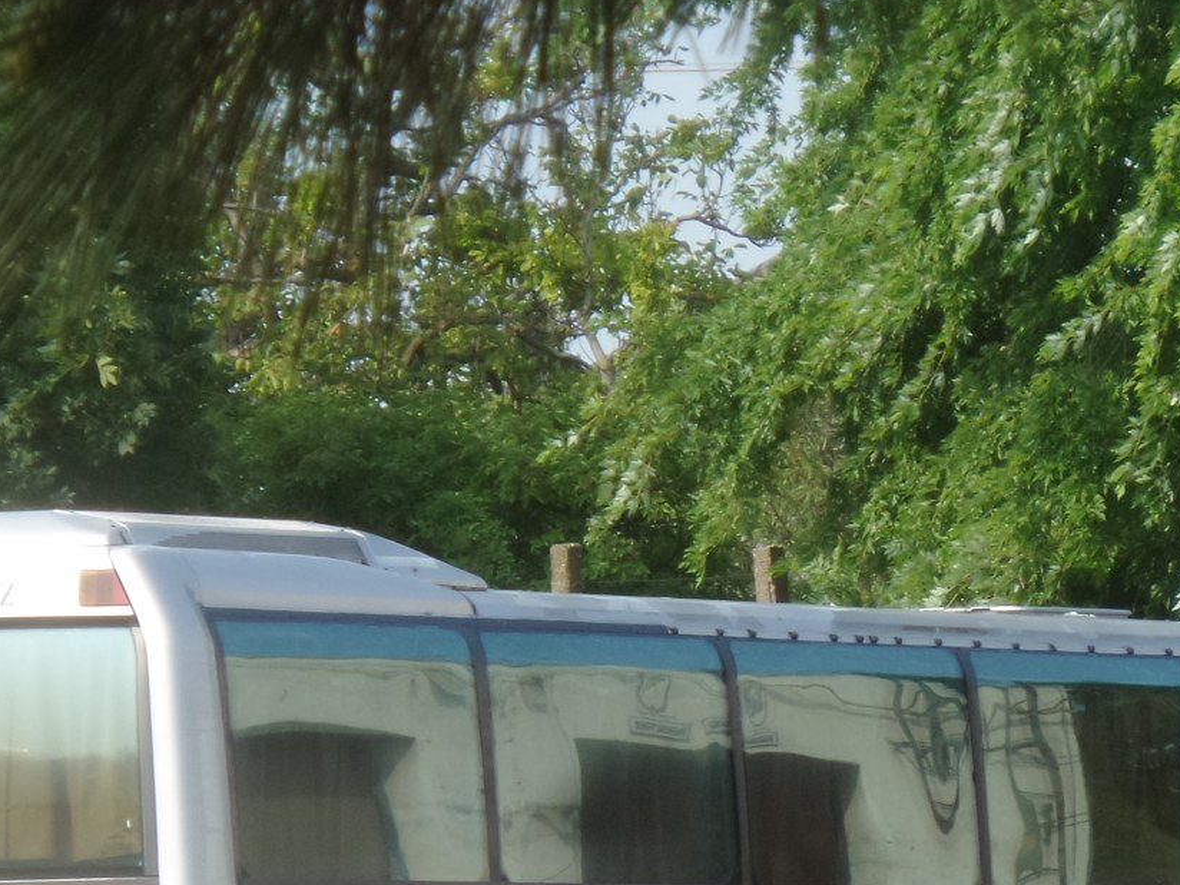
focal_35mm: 476
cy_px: 808
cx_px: 591
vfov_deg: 3.1
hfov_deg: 4.2
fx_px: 16226
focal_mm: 44
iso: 100
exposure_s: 1/180
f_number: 6.3
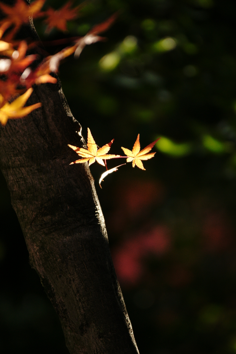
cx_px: 118
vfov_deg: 4.6
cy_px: 177
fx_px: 4428
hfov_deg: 3.1
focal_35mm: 450
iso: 500
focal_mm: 300
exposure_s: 1/100
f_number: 5.6
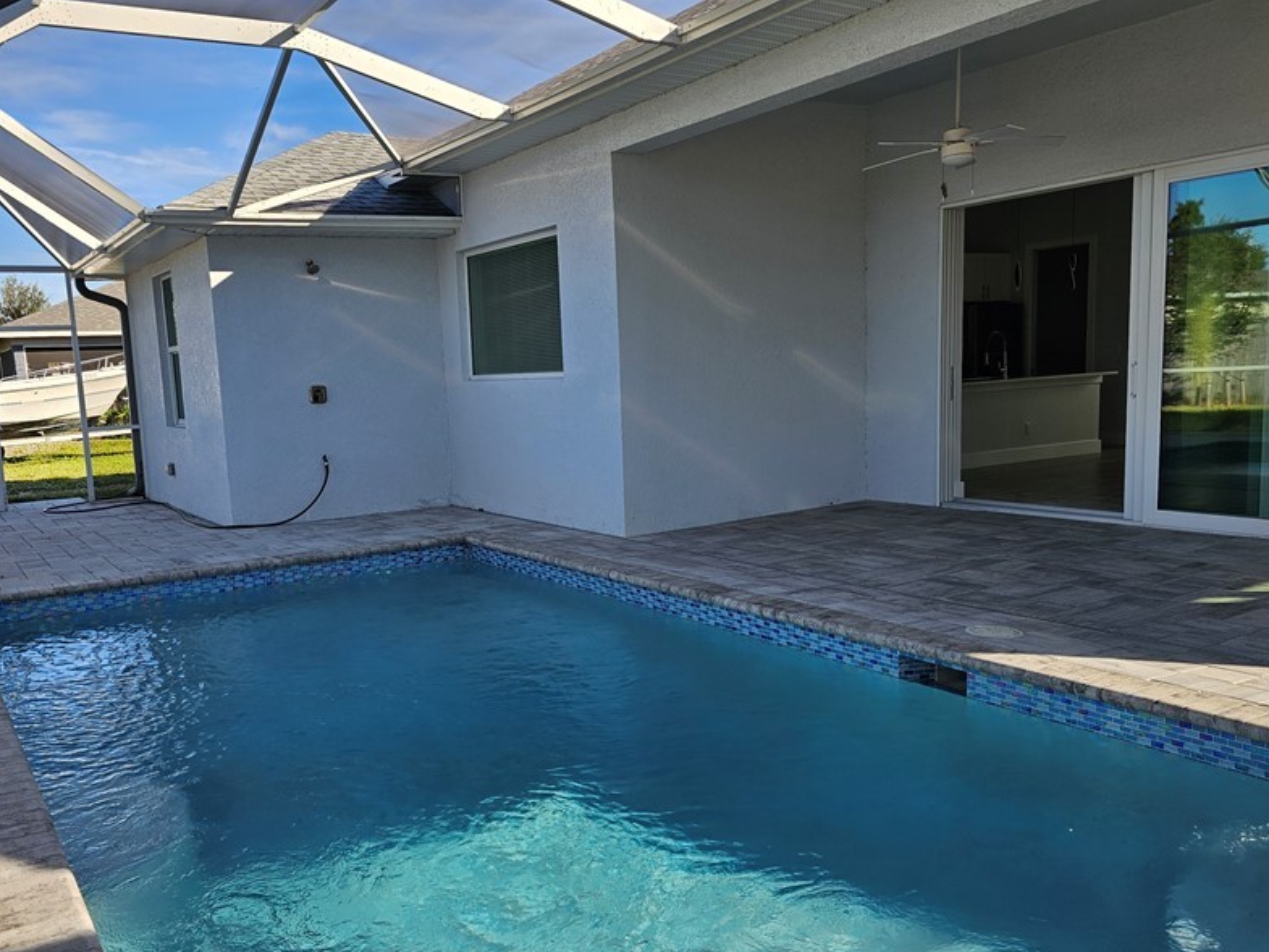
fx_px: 1100
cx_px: 546
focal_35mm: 30
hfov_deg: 59.7
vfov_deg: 46.7
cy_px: 543
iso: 10
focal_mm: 6.3
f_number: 1.7
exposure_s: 1/269
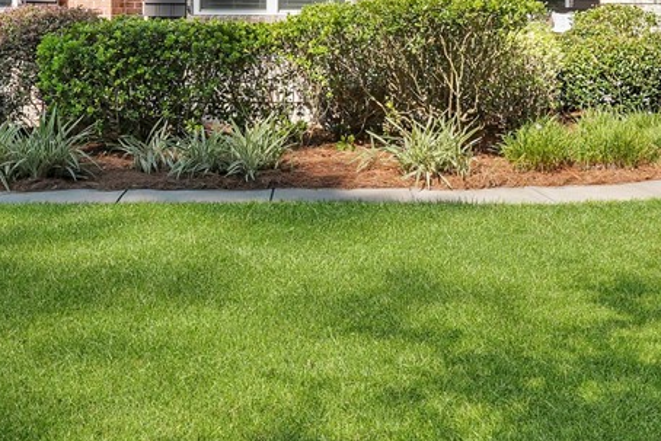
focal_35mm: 55
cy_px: -6
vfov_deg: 23.5
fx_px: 1010
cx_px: 381
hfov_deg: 36.2
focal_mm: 23
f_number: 9
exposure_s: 1/125
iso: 320
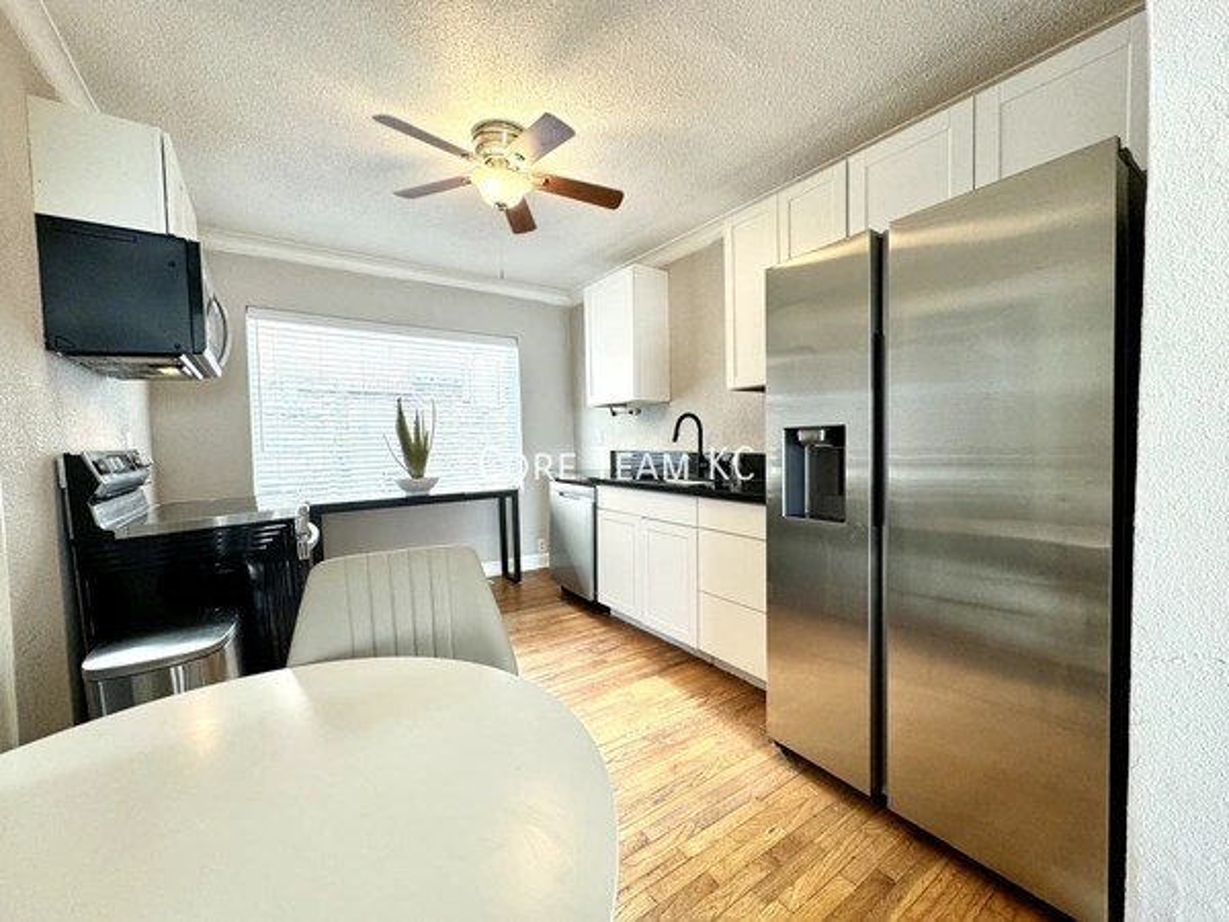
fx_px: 497
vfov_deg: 85.7
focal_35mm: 14
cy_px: 461
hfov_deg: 102.1
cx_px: 614
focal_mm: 2.22
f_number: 2.2
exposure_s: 1/120
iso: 160
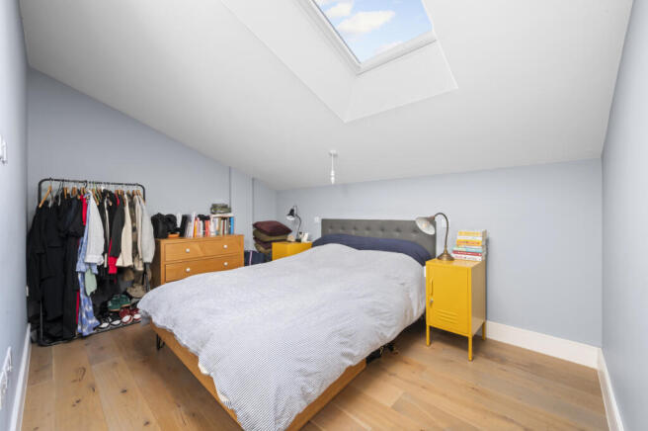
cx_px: 324
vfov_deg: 81.1
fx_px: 252
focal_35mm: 14
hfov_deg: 104.3
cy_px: 216
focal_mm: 14
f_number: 16
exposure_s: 1/1.25
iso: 200
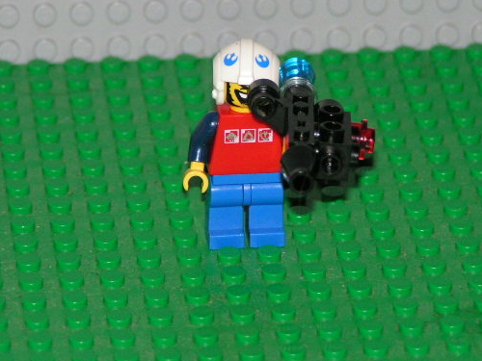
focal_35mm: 316
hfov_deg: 6.3
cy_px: 152
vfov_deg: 4.7
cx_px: 245
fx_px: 4400
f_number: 3.5
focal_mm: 37.8
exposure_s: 1/250
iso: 200
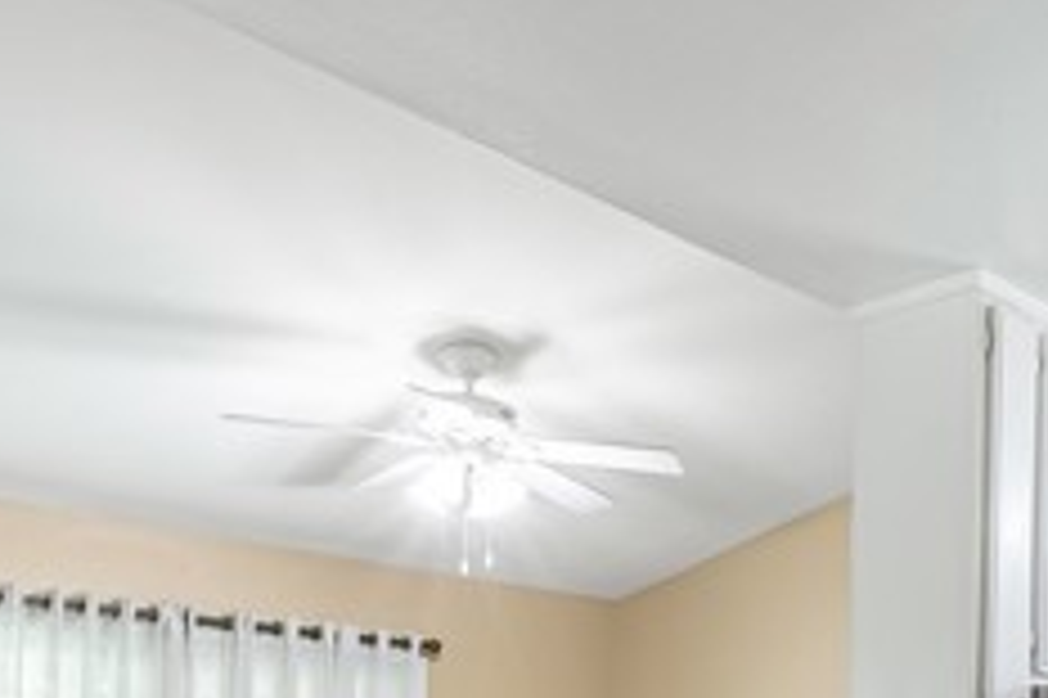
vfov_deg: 27.4
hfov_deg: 41.2
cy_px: 799
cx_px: 936
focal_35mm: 44
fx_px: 1280
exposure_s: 1/6
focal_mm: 16
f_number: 22
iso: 160
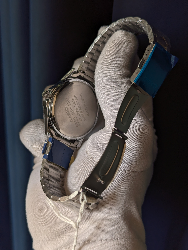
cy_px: 125
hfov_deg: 30.3
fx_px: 347
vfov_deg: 39.6
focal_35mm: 48
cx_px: 94
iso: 47
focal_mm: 6.81
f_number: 1.85
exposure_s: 1/150
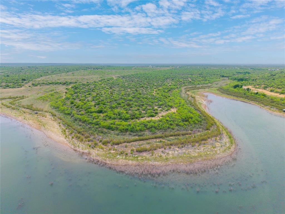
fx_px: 198
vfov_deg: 56.8
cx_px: 142
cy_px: 107
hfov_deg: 71.6
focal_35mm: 24
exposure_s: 1/2000
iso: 180
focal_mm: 8.67
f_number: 1.8
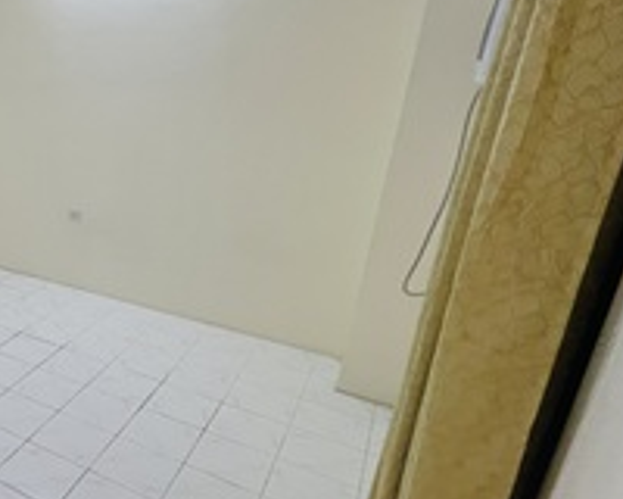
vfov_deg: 50.0
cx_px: -64
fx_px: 535
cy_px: 235
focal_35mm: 29
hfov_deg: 45.3
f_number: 1.8
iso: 160
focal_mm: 1.57
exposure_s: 1/100
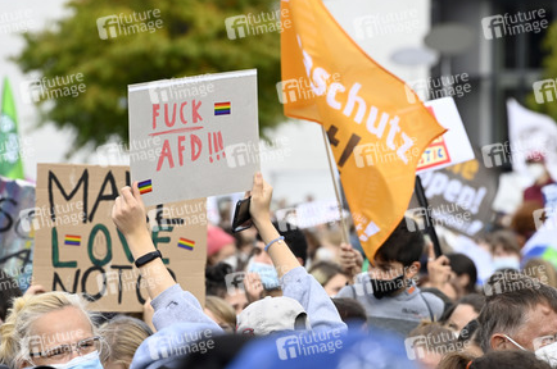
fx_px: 4820
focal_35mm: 312
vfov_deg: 4.4
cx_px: 275
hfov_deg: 6.6
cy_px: 184
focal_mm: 300
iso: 400
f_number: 9
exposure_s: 1/320
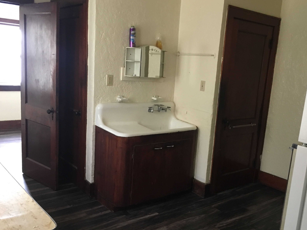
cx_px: 171
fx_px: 310
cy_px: 129
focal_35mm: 35
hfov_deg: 52.5
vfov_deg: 40.6
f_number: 2.2
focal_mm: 4.15
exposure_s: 1/30
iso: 200
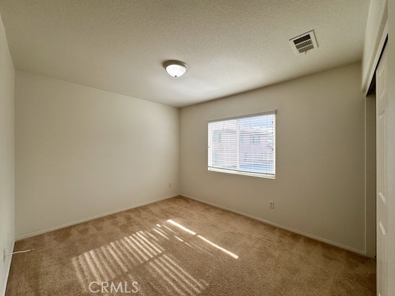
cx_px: 198
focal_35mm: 14
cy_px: 148
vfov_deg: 85.7
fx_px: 160
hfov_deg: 102.1
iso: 40
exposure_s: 1/327
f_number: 2.2
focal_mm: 2.22
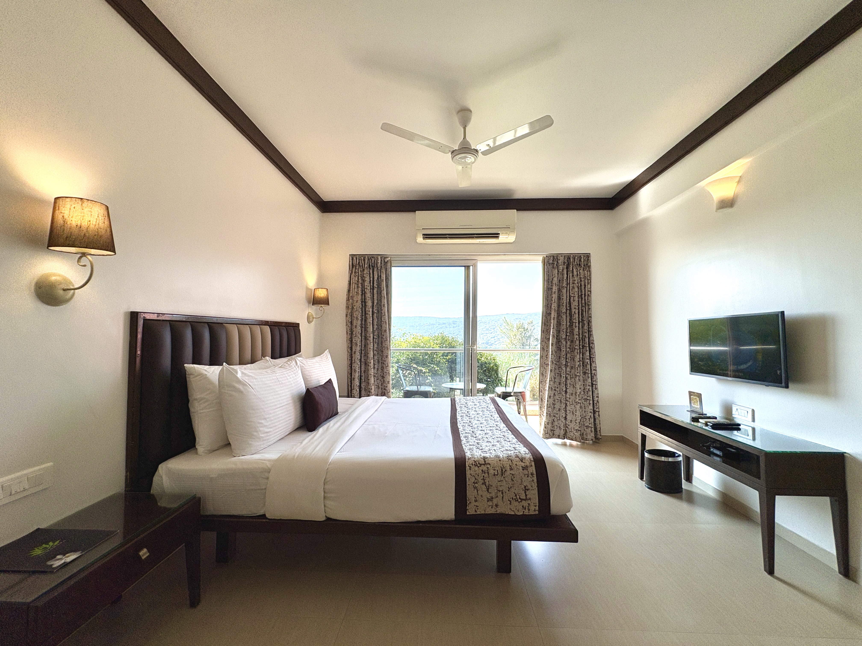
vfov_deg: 85.7
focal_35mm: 14
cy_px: 323
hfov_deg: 102.1
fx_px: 349
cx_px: 431
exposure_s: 1/515
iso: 64
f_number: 2.2
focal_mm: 2.22
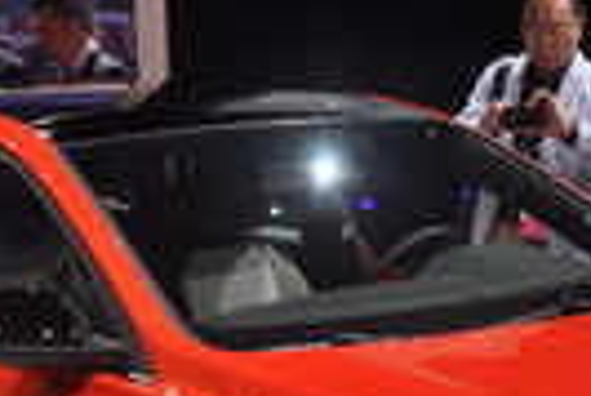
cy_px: 516
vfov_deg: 11.9
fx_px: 1849
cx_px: 342
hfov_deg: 18.2
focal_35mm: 112
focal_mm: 25
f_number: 8
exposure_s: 1/60
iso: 200
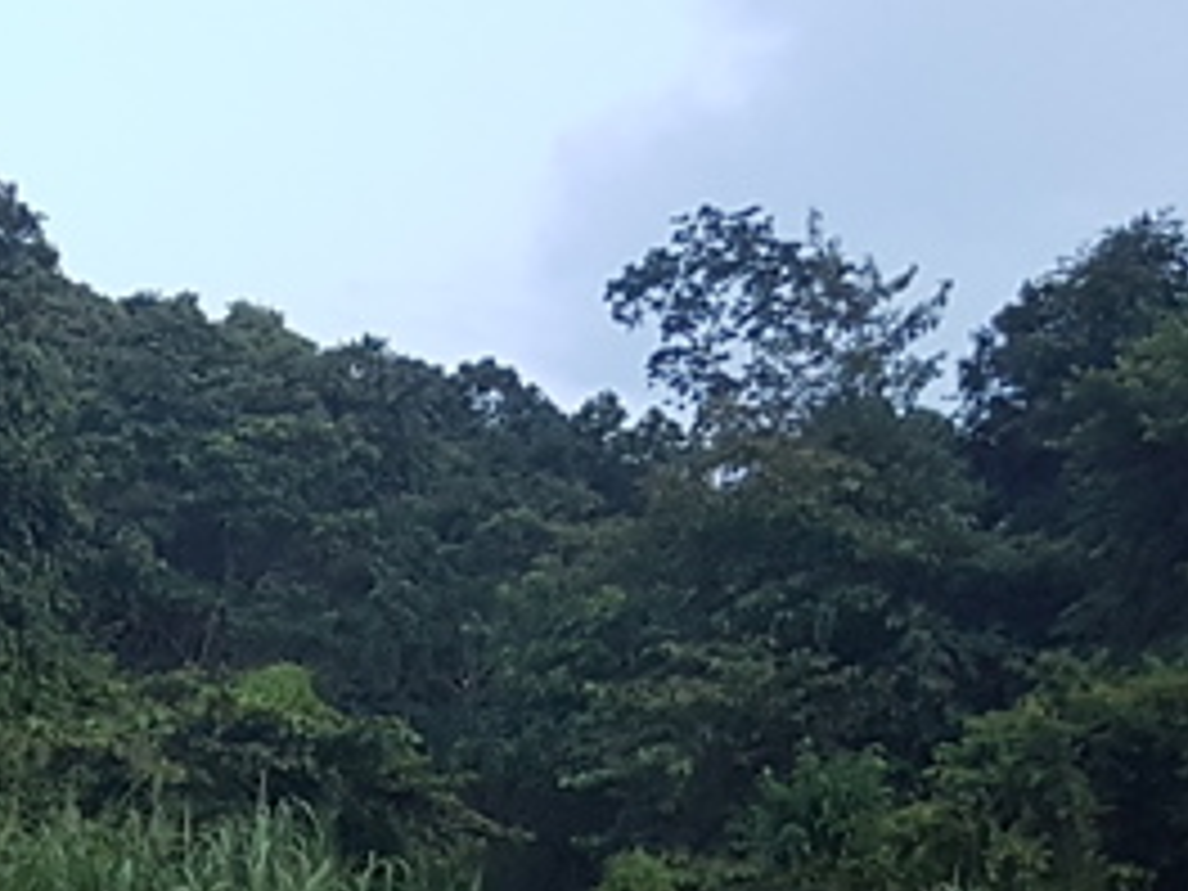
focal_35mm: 101
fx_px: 3466
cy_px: 1431
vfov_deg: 13.6
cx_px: -135
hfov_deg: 18.7
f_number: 1.7
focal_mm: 4.2
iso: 160
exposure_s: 1/50
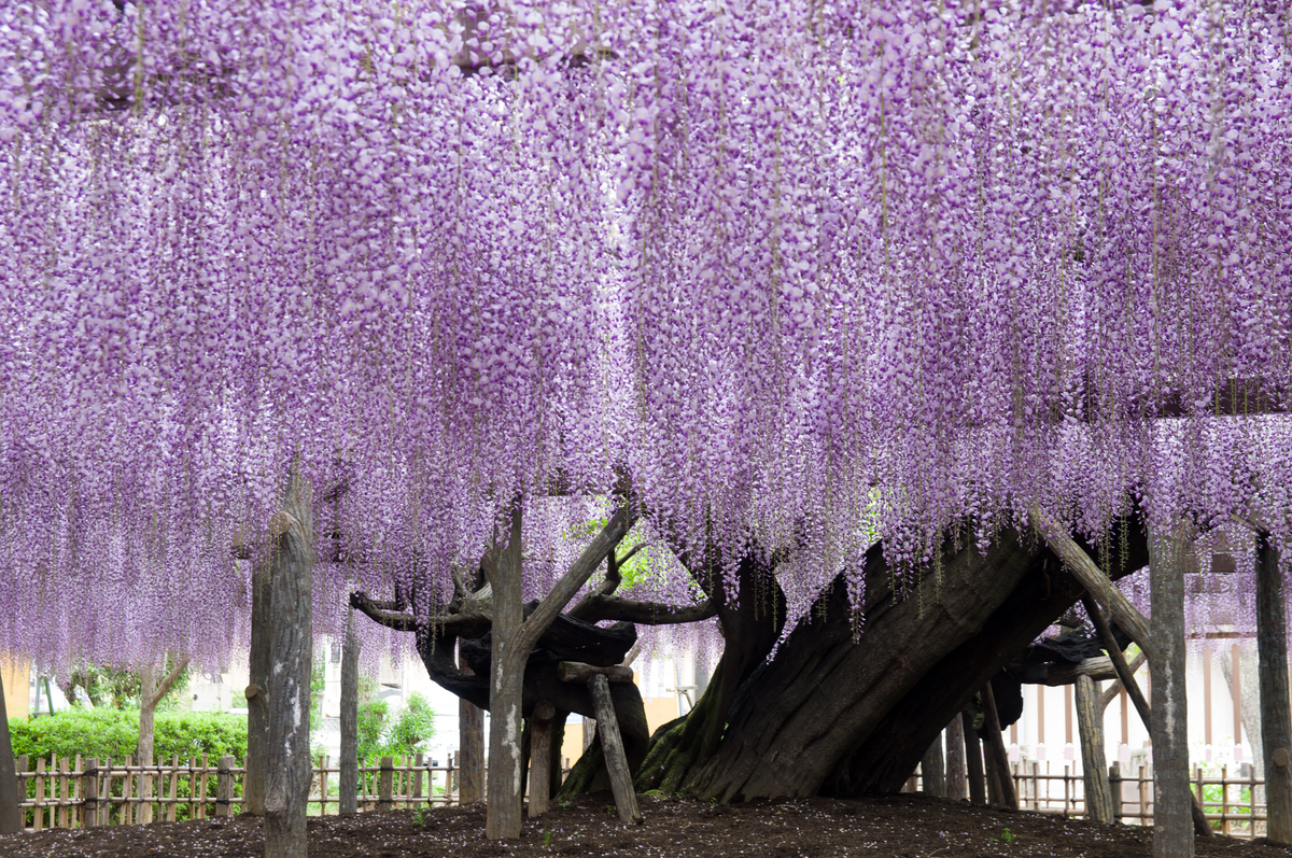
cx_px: 646
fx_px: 2688
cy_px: 429
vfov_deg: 18.1
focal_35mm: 75
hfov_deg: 27.0
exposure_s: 1/13
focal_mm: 50
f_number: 6.3
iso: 100
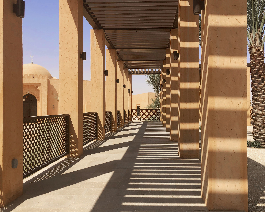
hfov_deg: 58.7
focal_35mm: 30
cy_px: 107
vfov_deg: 48.5
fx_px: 235
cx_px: 139
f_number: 1.8
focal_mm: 4
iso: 20
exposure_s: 1/2183
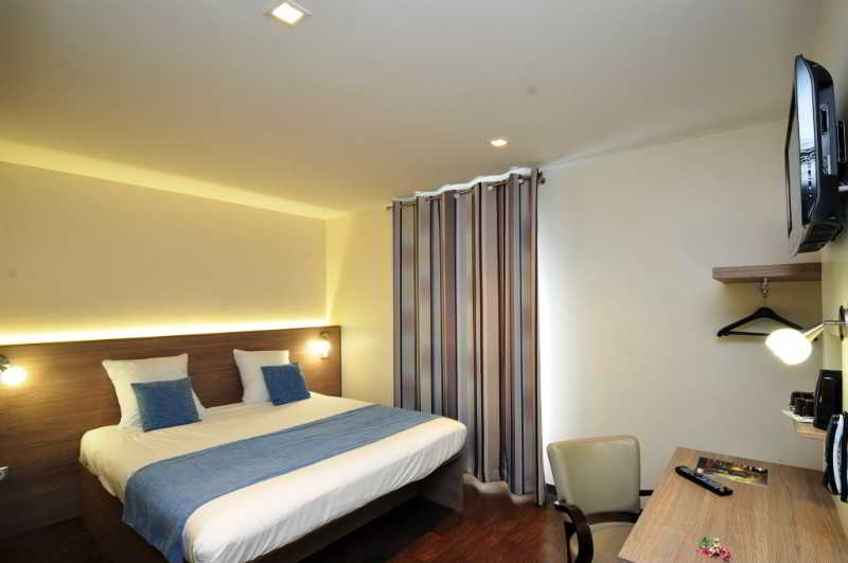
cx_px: 424
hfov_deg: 100.5
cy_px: 282
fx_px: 353
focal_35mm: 15
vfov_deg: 77.2
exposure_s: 1/5
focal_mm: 10
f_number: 9
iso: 320
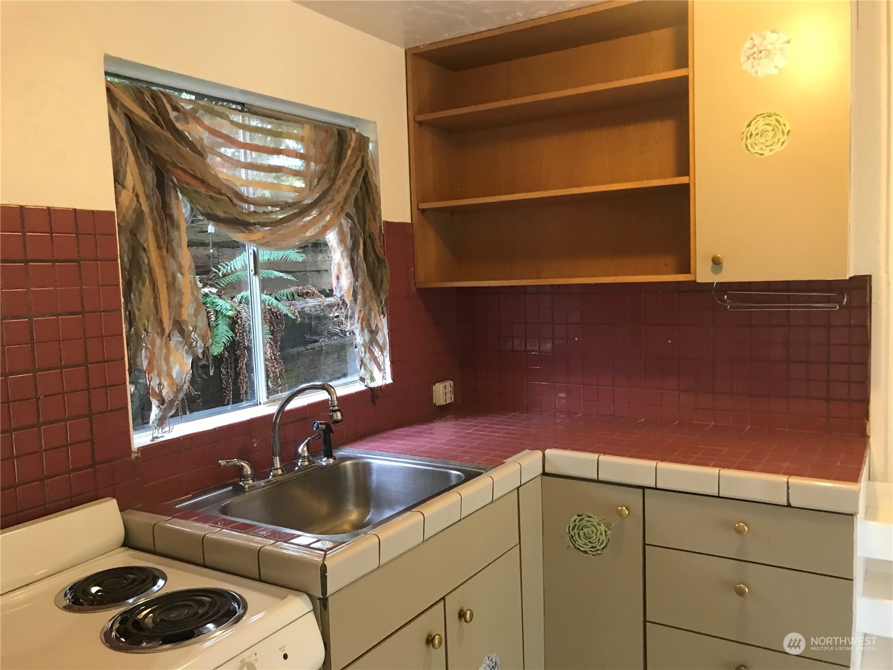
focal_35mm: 28
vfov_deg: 49.7
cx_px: 446
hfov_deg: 63.4
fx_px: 722
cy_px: 335
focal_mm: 3.99
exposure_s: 1/15
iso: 80
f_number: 1.8
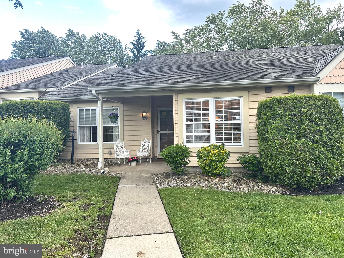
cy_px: 129
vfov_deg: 56.8
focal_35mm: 24
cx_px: 172
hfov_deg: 71.6
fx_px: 239
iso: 64
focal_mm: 6.86
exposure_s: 1/143
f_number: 1.78
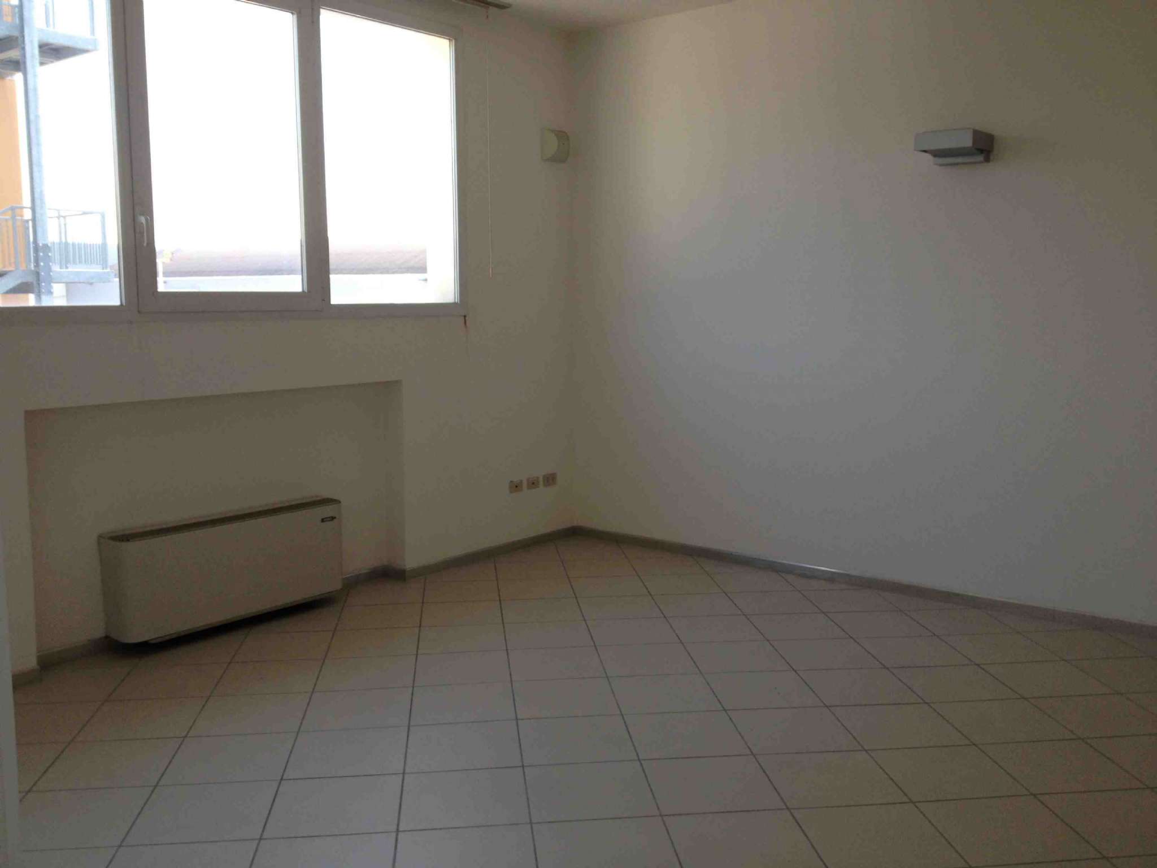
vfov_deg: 40.7
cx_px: 578
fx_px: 1170
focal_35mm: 35
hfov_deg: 52.6
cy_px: 434
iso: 50
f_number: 2.4
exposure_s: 1/158
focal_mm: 4.28
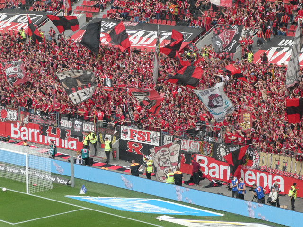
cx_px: 152
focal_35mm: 151
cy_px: 114
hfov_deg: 13.1
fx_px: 1322
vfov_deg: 9.8
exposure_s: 1/125
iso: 160
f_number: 5.4
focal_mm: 27.1
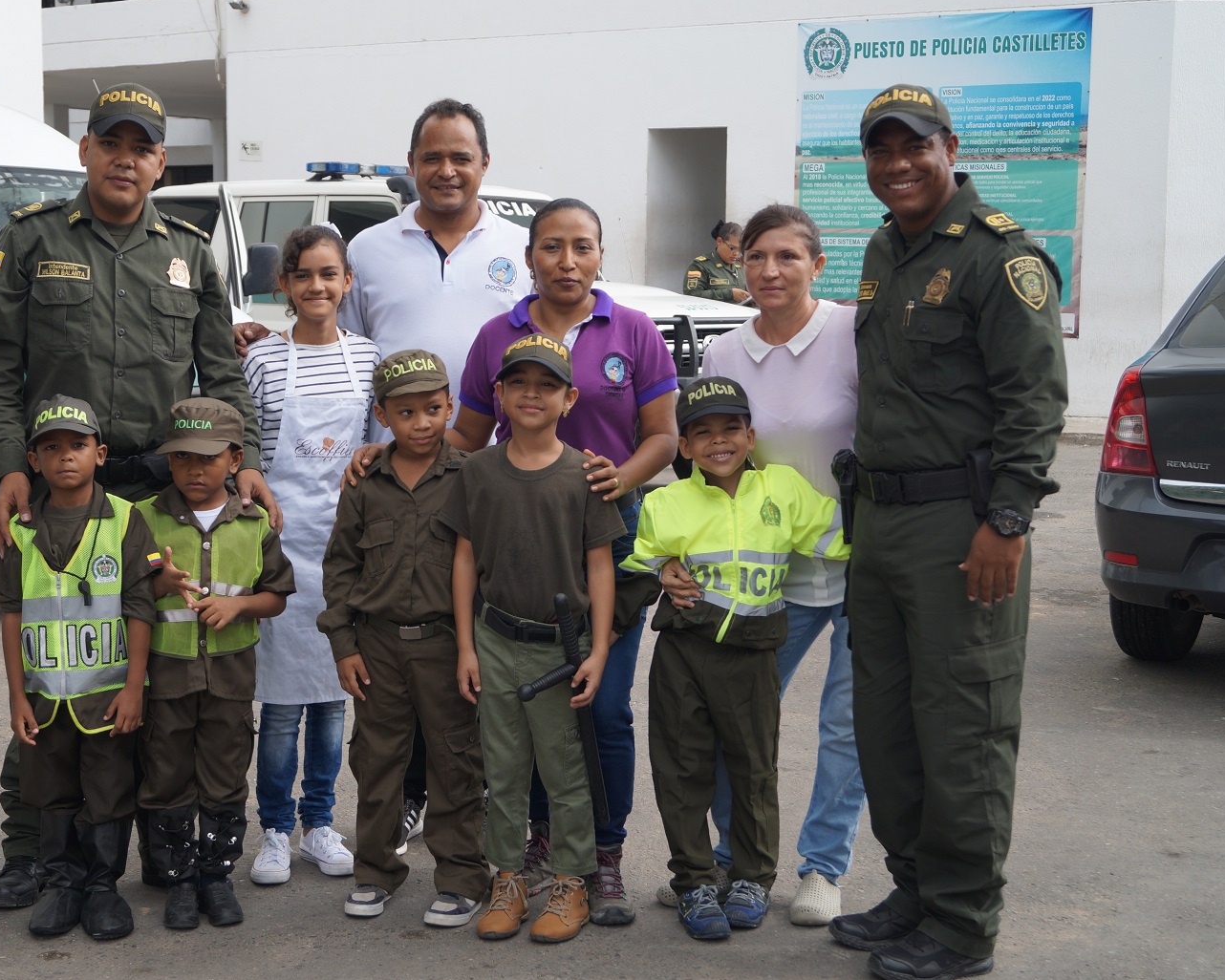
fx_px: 1849
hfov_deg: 36.5
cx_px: 488
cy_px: 490
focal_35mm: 51
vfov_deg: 29.7
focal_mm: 30
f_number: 5
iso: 100
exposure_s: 1/320
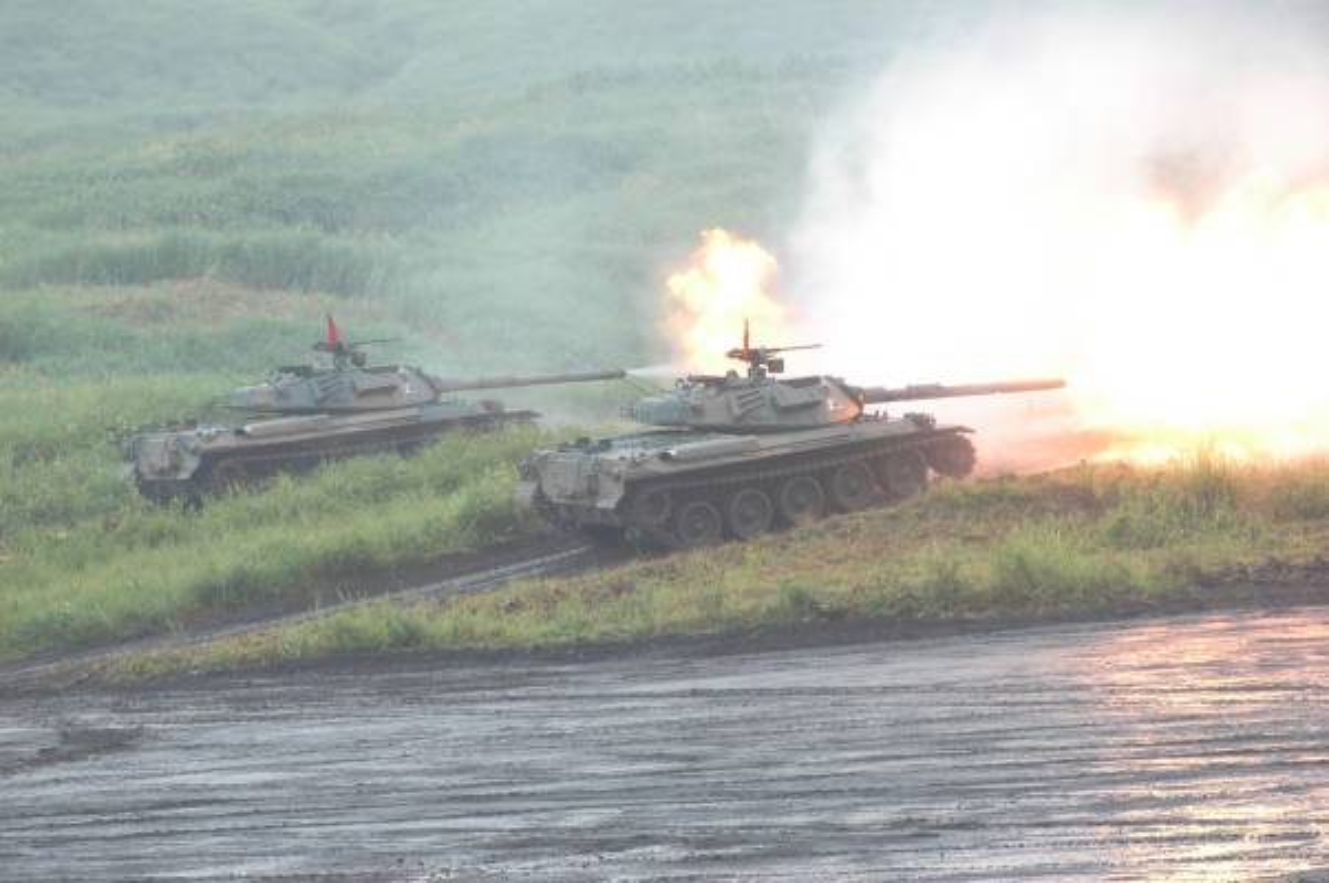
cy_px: 442
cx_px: 664
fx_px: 10233
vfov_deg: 4.9
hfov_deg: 7.4
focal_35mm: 278
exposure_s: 1/500
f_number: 5.6
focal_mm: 185
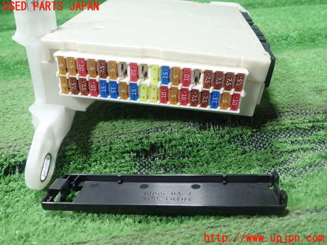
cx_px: 164
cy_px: 122
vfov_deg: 46.8
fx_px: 283
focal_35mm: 30
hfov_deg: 60.0
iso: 640
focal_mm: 5.5
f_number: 2.3
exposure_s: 1/125
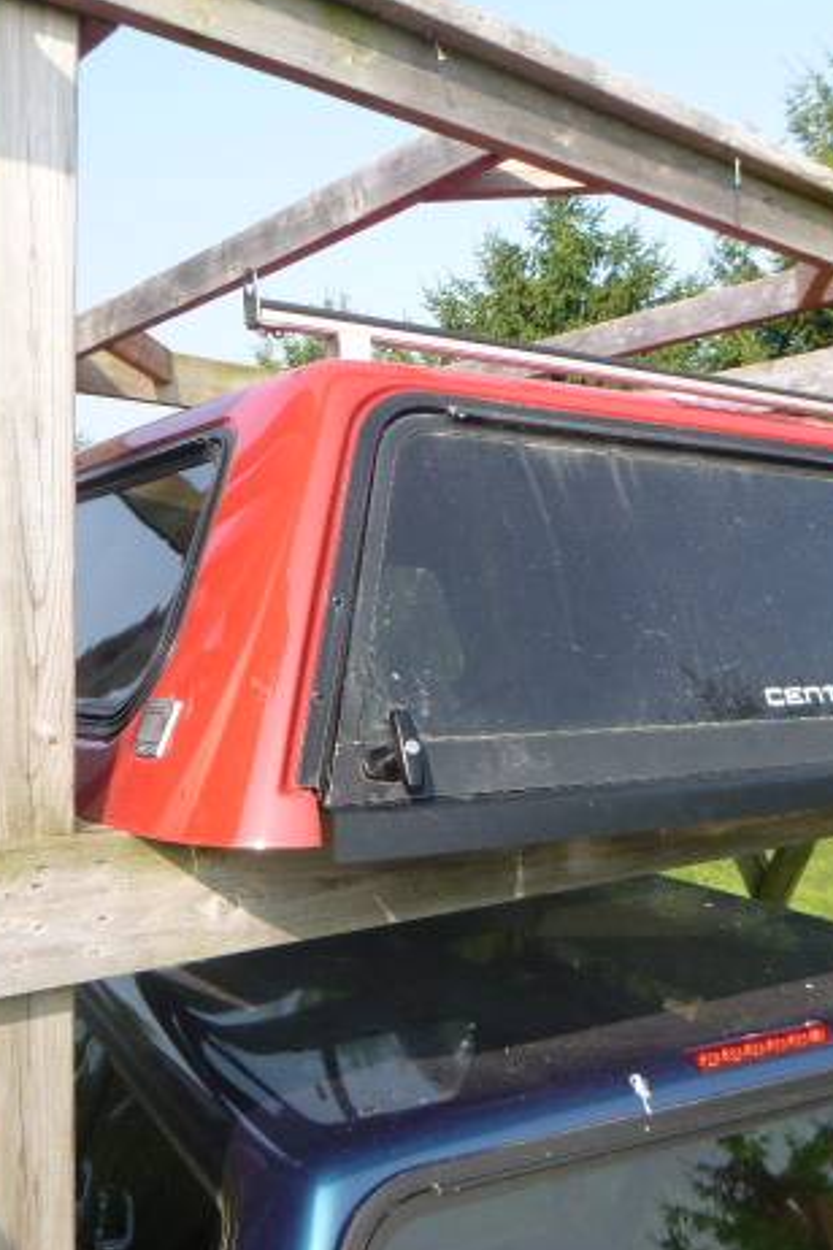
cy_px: 611
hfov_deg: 36.1
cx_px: 611
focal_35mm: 36
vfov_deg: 53.1
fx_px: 1249
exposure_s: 1/200
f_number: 3.9
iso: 100
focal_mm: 4.5
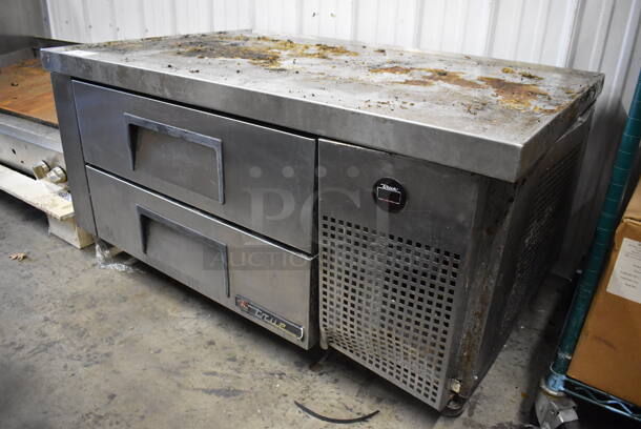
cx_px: 320
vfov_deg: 48.0
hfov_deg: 67.3
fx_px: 481
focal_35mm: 27
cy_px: 214
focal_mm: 18
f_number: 3.5
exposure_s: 1/125
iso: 5600
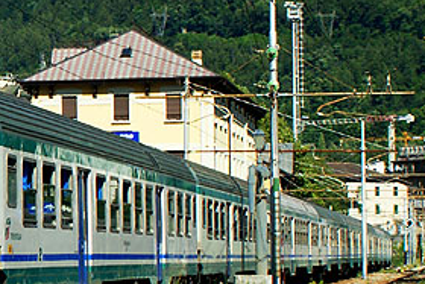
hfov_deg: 10.3
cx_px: -222
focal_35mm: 192
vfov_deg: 7.2
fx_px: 2266
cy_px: 175
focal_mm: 35
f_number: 9
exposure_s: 1/400
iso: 200
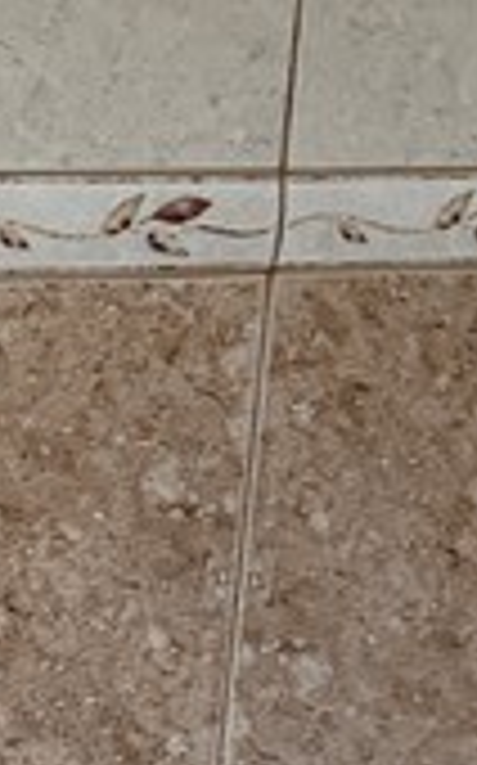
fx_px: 3188
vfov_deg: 13.7
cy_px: 495
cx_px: -171
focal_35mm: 153
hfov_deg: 8.4
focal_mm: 6.76
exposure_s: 1/40
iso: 800
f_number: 1.78
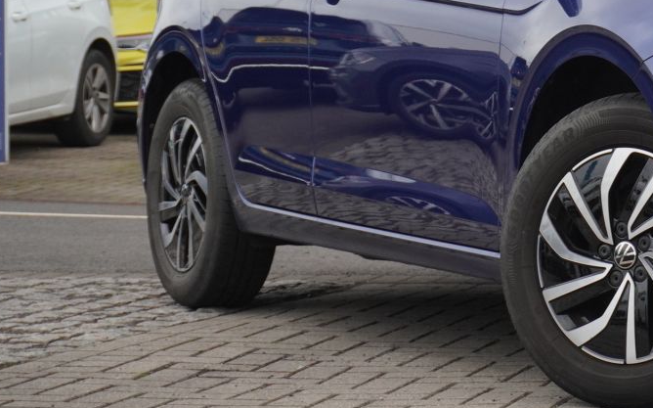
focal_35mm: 161
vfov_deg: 8.1
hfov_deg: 12.7
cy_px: -17
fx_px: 2864
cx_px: 767
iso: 800
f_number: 5.6
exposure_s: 1/160
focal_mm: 44
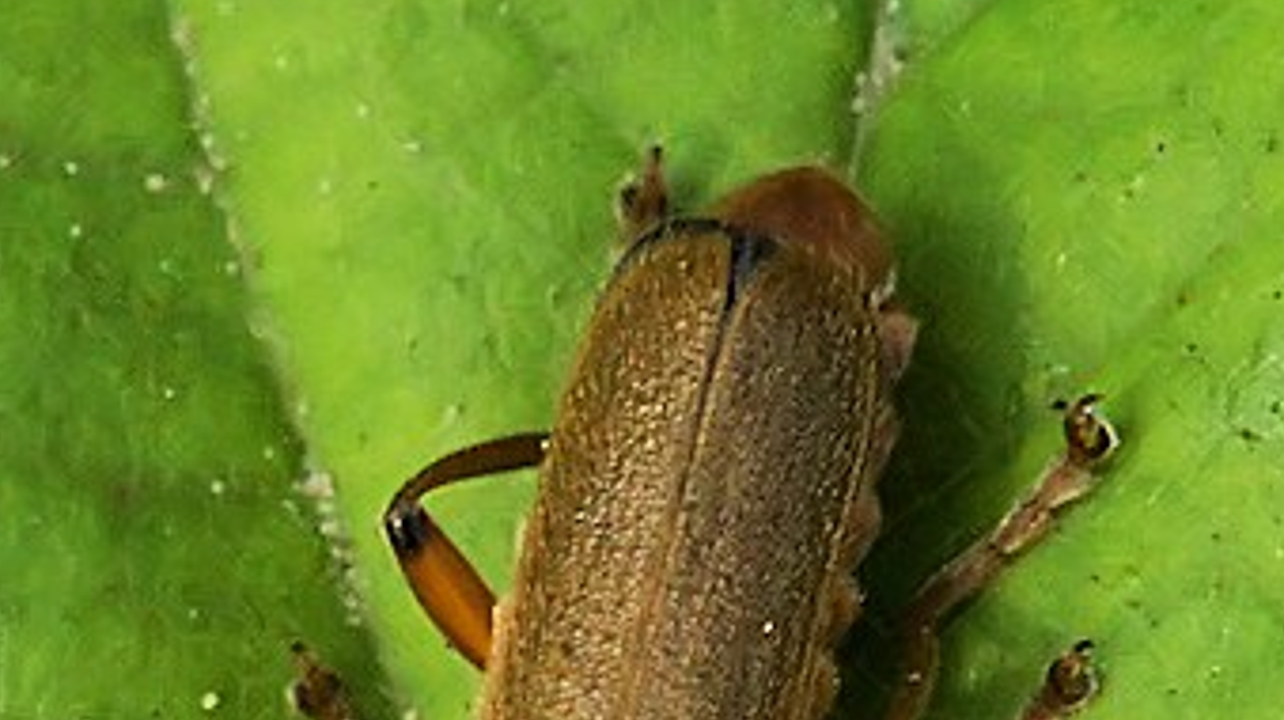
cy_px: 972
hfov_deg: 3.6
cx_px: 640
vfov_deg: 2.0
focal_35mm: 609
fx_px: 20714
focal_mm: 105
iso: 1600
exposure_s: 1/100
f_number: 14
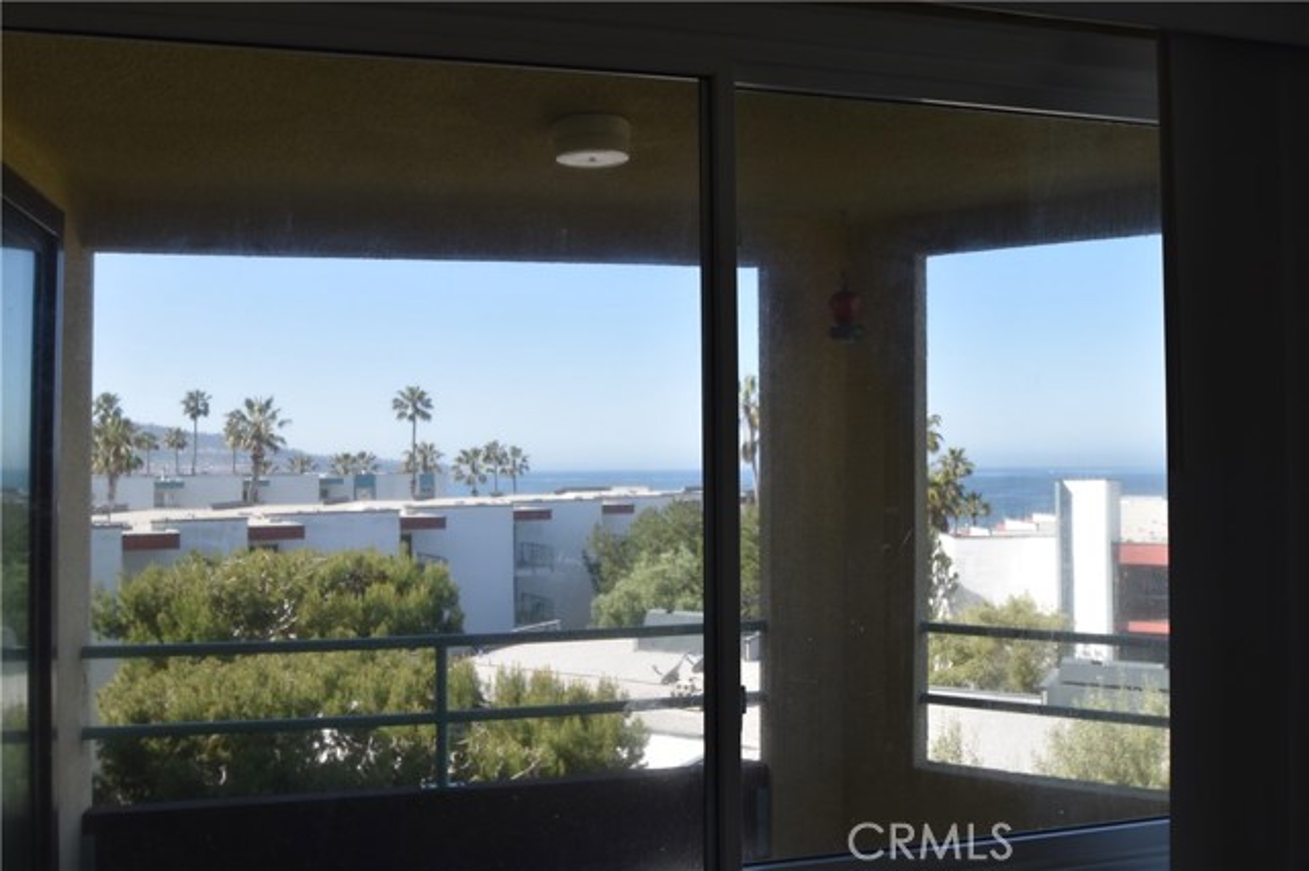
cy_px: 436
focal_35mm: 28
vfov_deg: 45.6
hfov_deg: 64.6
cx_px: 654
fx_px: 1036
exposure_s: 1/250
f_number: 8
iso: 200
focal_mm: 19
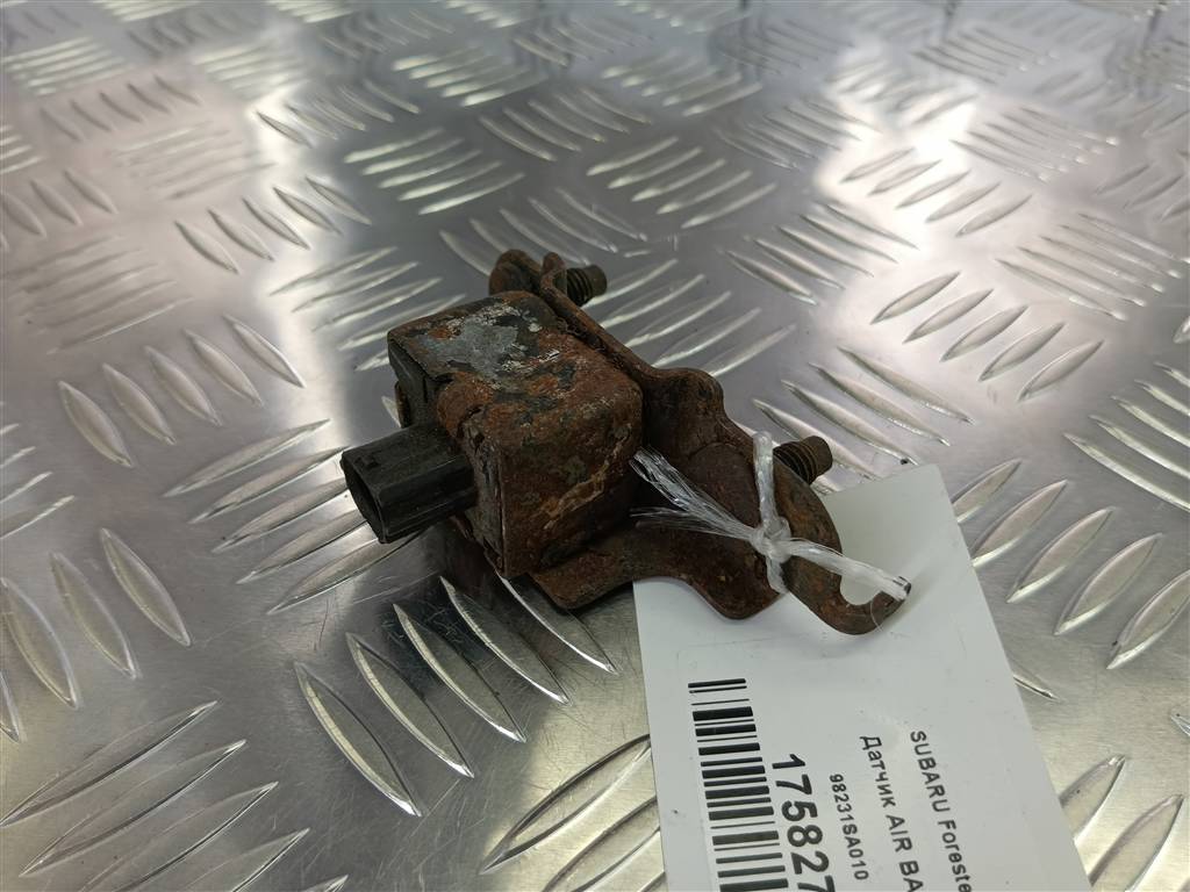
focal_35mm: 27
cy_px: 446
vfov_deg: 51.4
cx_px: 595
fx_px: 928
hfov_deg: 65.3
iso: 119
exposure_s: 1/100
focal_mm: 4.11
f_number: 1.6
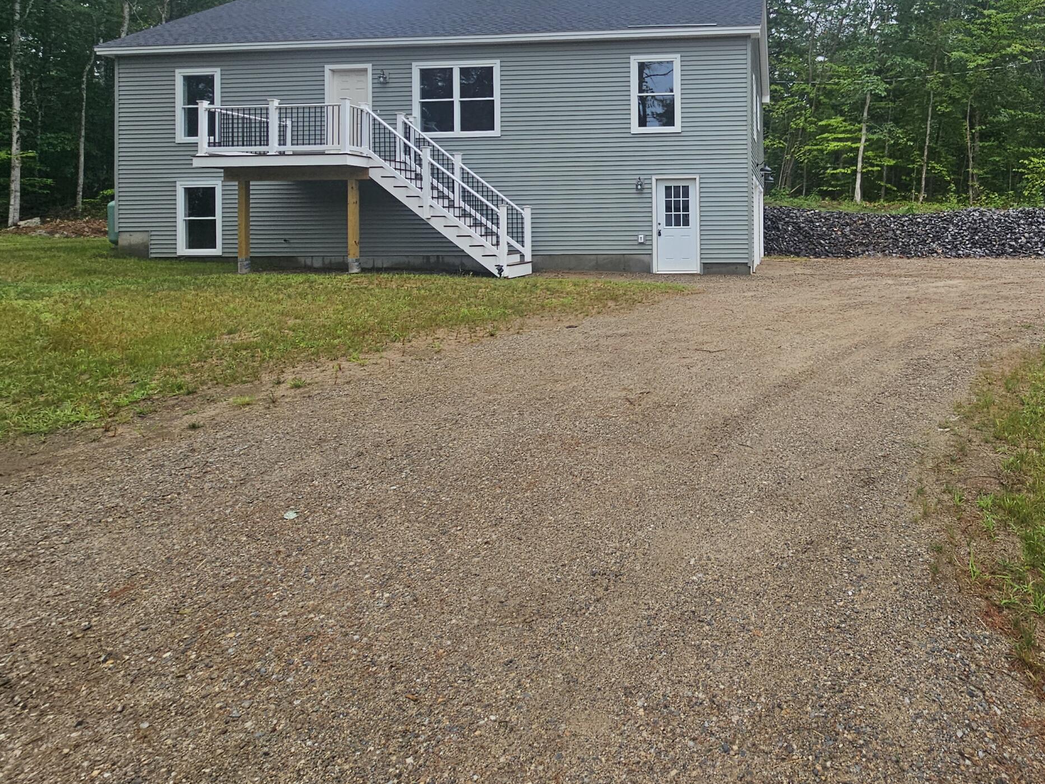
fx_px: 634
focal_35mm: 21
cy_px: 216
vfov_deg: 60.7
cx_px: 726
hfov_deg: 75.6
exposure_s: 1/276
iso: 50
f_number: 2.2
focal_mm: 2.2
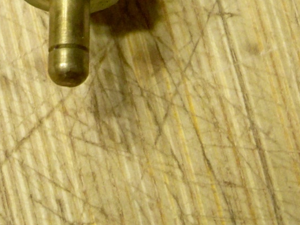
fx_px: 1907
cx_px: 71
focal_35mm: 220
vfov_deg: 6.7
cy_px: -127
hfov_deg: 9.0
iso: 200
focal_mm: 10.5
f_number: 4
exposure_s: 1/40
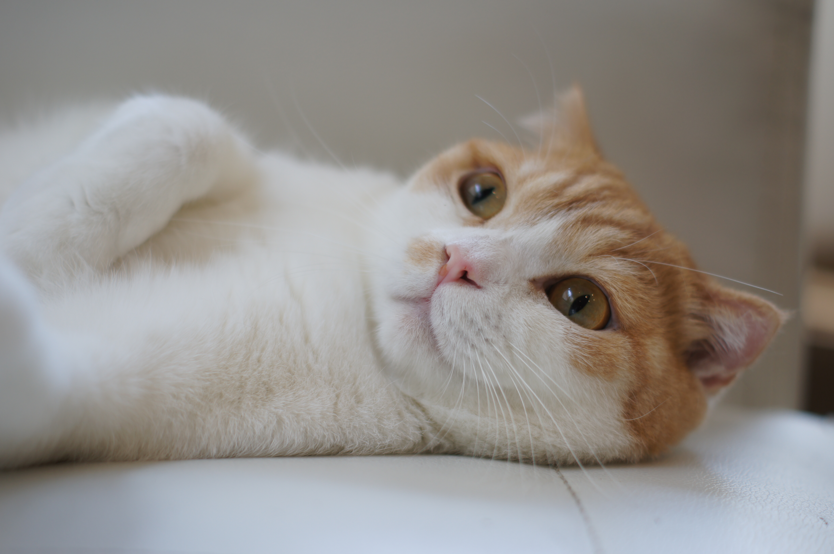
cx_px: 417
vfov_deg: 18.1
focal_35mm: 75
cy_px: 277
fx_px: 1736
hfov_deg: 27.0
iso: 100
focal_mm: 50
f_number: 2.2
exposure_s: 1/100
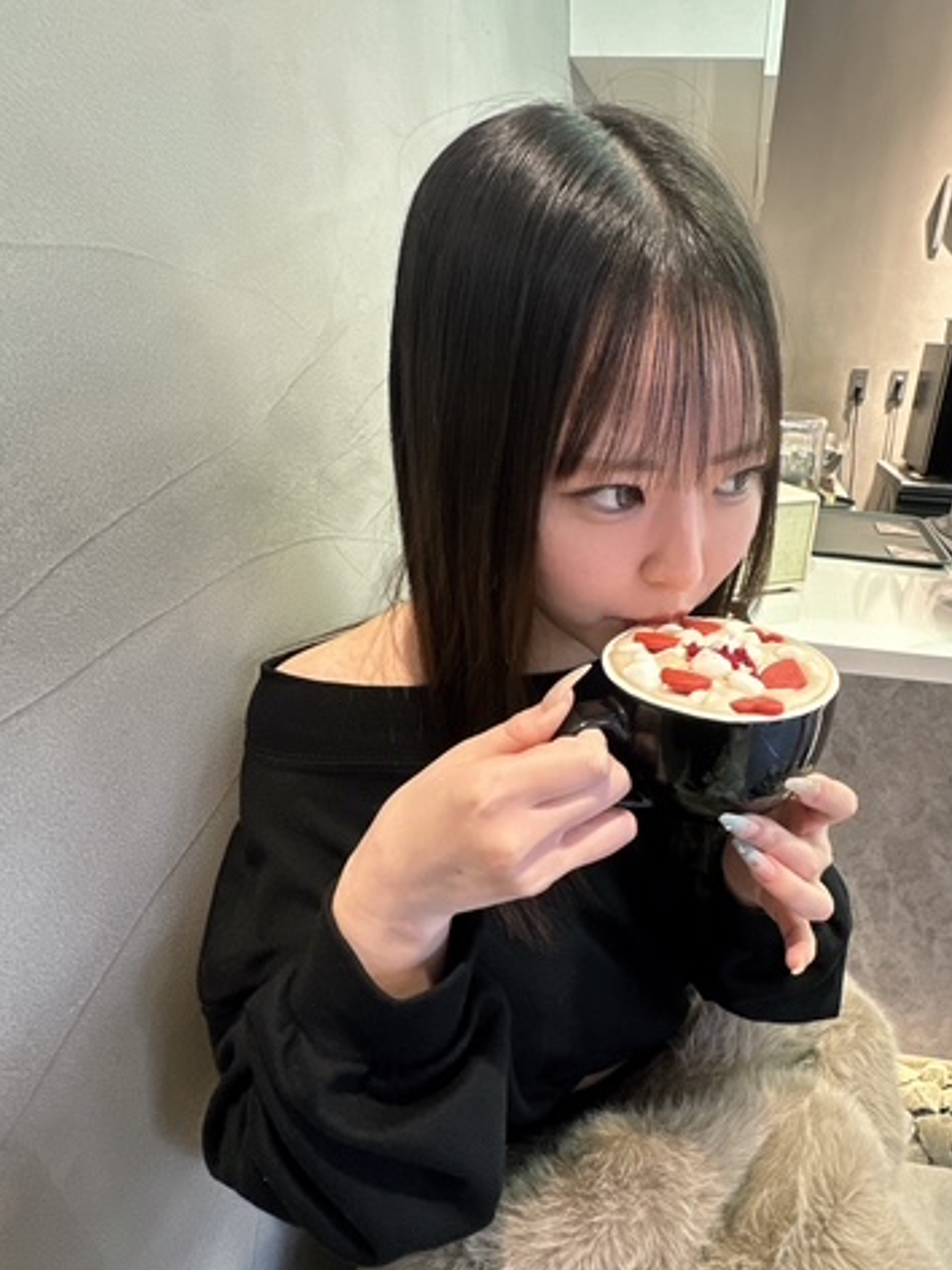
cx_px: 640
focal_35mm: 19
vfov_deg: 84.4
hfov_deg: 66.7
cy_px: 702
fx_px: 697
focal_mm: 2.22
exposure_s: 1/50
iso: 320
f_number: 2.2
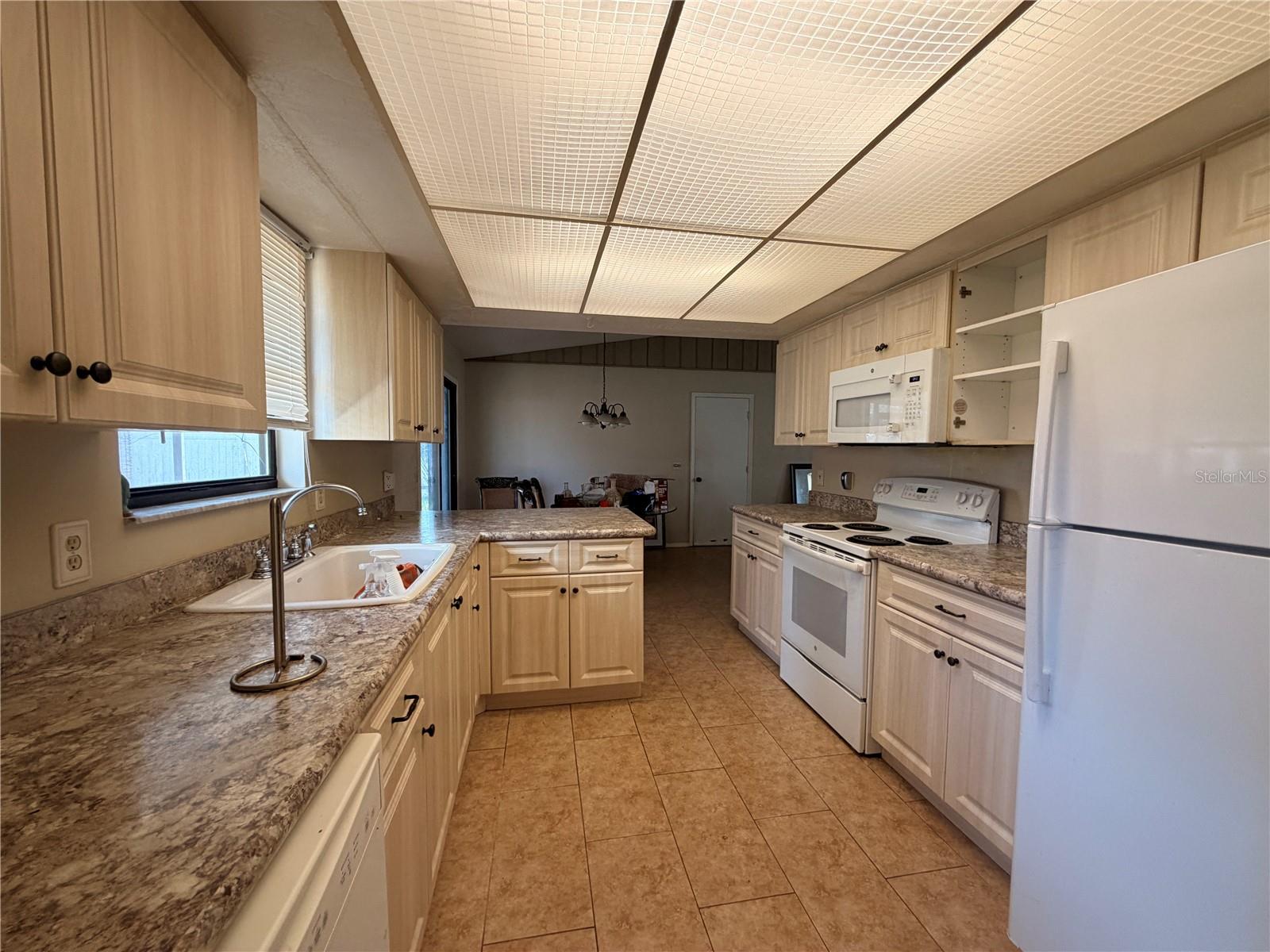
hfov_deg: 102.1
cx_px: 635
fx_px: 514
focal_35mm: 14
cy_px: 476
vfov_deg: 85.7
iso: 200
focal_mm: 2.22
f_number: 2.2
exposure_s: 1/120
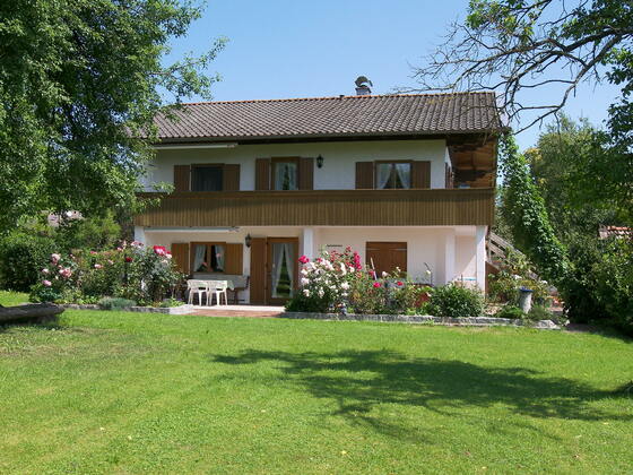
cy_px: 238
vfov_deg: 36.0
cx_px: 316
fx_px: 731
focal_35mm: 40
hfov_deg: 46.8
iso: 50
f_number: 3.2
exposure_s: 1/400
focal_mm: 8.4
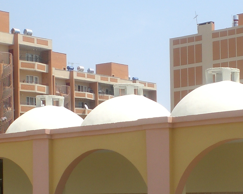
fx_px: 755
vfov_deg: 14.5
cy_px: 184
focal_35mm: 105
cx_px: 154
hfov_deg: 18.2
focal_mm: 6.3
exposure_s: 1/400
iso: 50
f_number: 4.4
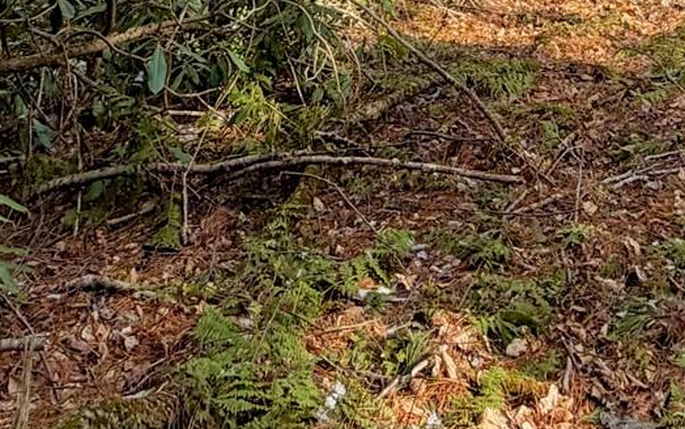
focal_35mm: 58
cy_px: -446
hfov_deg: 34.5
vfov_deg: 16.5
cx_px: 494
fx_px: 1083
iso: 50
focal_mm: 2.22
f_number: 2.2
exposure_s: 1/388
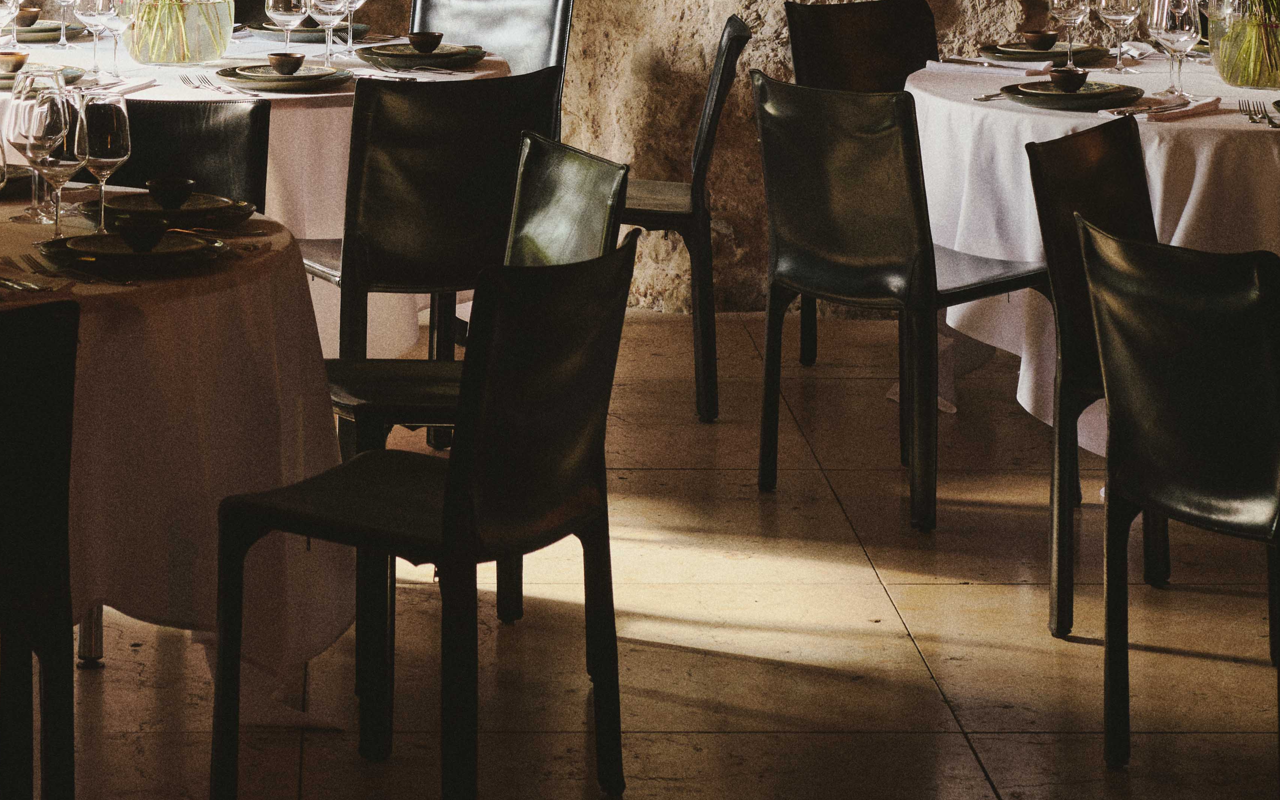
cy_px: -166
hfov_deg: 17.3
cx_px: 356
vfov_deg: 10.7
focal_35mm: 120
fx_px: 4186
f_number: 8
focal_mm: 50
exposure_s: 1/5
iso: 200
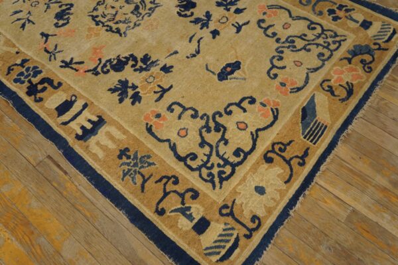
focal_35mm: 32
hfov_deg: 59.5
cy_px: 132
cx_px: 199
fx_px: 348
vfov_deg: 41.6
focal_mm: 21
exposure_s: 1/60
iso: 640
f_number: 4
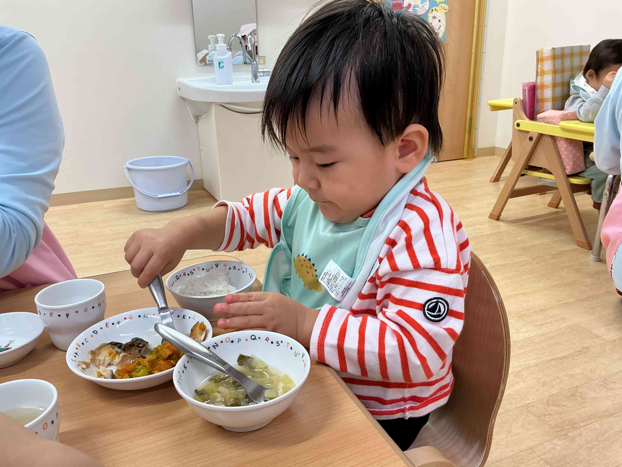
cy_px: 234
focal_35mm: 29
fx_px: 521
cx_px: 311
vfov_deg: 48.2
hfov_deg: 61.7
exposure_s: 1/60
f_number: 1.8
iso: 40
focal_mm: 3
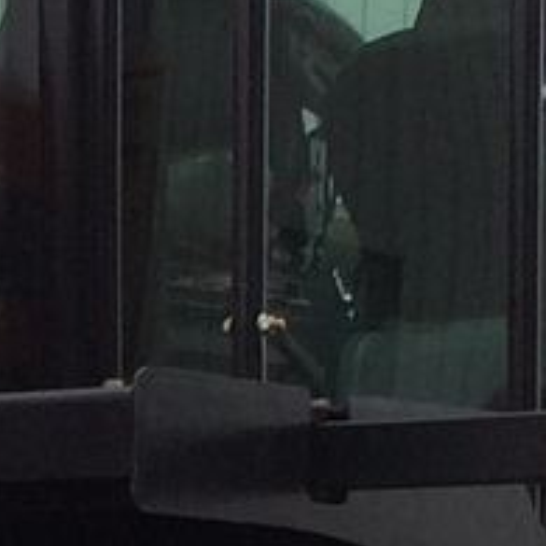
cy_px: 882
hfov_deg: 6.1
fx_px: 4979
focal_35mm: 279
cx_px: -582
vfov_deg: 6.2
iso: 32
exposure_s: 1/1325
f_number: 2.2
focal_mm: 4.12
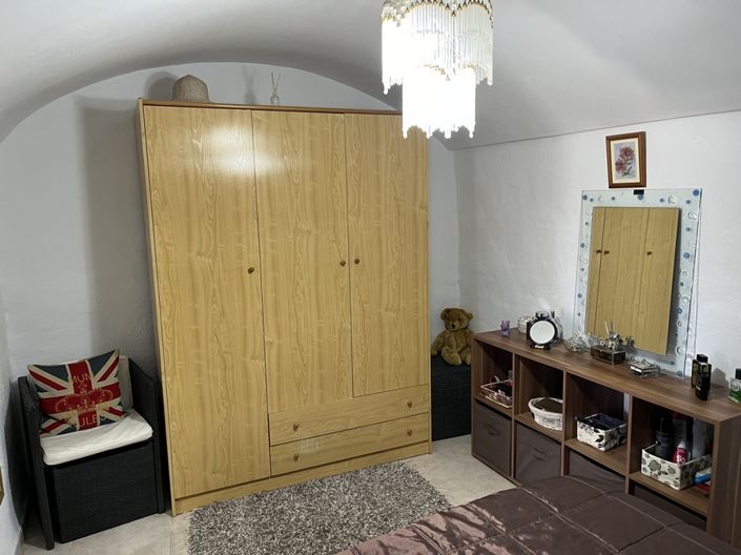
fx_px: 556
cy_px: 278
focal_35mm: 26
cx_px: 370
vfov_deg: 53.0
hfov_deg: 67.3
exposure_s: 1/50
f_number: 1.6
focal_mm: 5.1
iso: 200
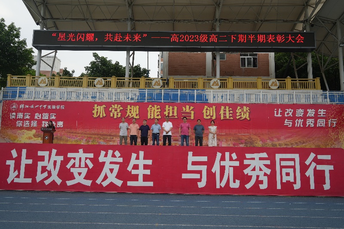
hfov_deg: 63.7
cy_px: 114
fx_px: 277
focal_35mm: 29
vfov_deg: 44.9
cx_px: 172
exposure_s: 1/250
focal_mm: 29
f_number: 4.5
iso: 100
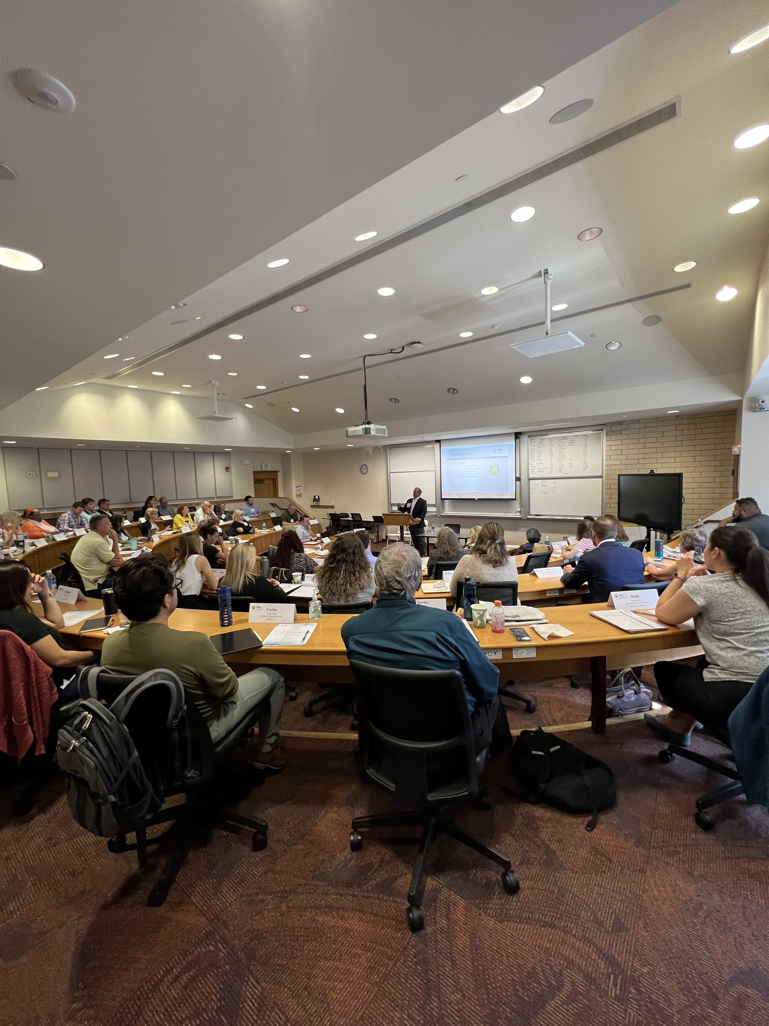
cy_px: 513
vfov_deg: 106.2
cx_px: 384
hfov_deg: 89.9
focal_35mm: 13
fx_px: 385
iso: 160
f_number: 1.8
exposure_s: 1/60
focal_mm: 1.57
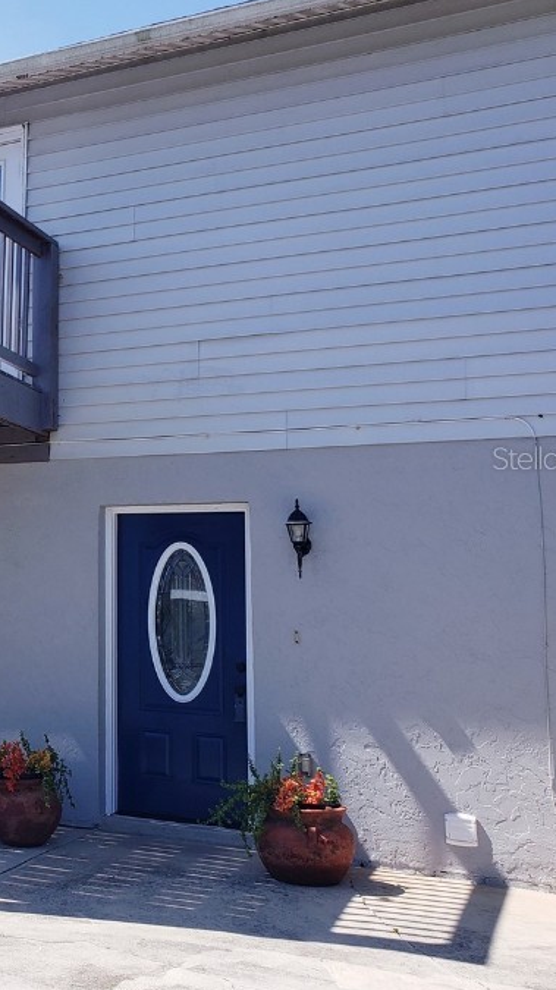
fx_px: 1129
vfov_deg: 47.3
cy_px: 458
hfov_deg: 24.8
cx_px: -120
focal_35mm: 43
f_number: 2.4
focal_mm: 4.3
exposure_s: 1/1350
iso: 50
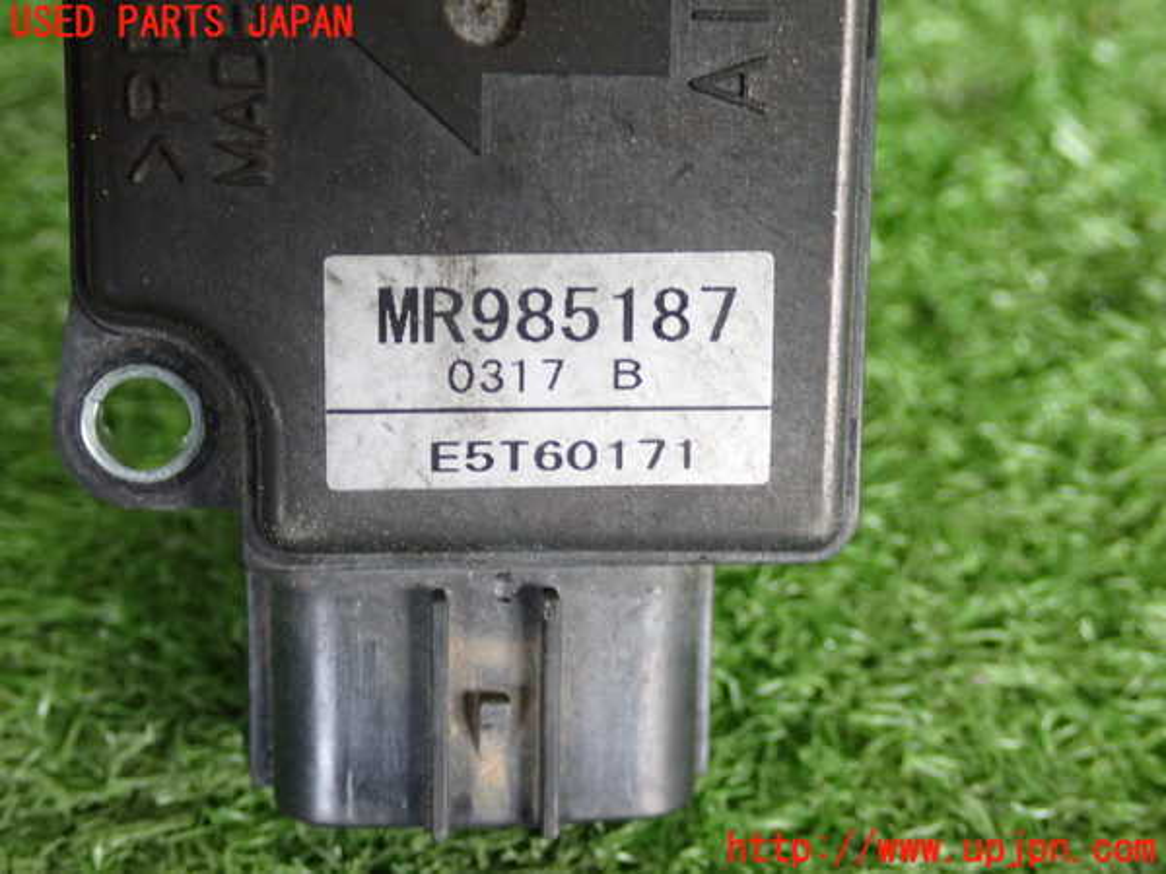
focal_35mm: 62
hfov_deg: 31.2
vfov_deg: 23.7
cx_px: 583
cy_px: 437
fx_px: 2088
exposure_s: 1/60
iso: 800
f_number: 3.6
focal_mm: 11.09
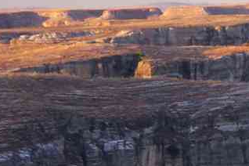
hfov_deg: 7.5
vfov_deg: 5.0
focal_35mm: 273
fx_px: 1888
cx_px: 336
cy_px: 128
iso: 1600
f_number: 8
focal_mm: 57.5
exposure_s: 1/100
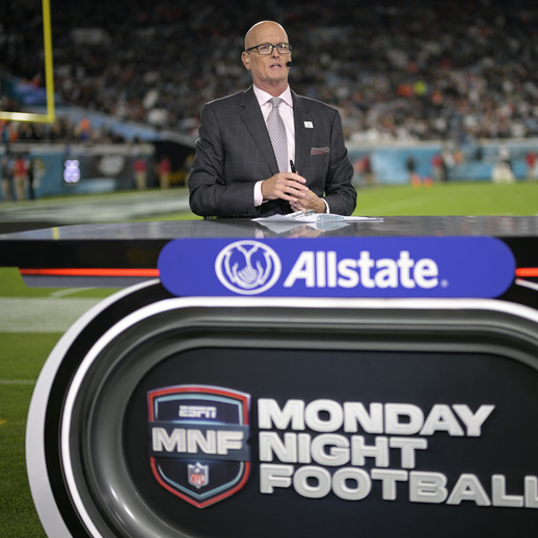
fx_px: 1125
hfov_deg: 26.8
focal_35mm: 64
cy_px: 269
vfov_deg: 26.9
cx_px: 341
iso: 320
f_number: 1.2
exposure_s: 1/1600
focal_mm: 50
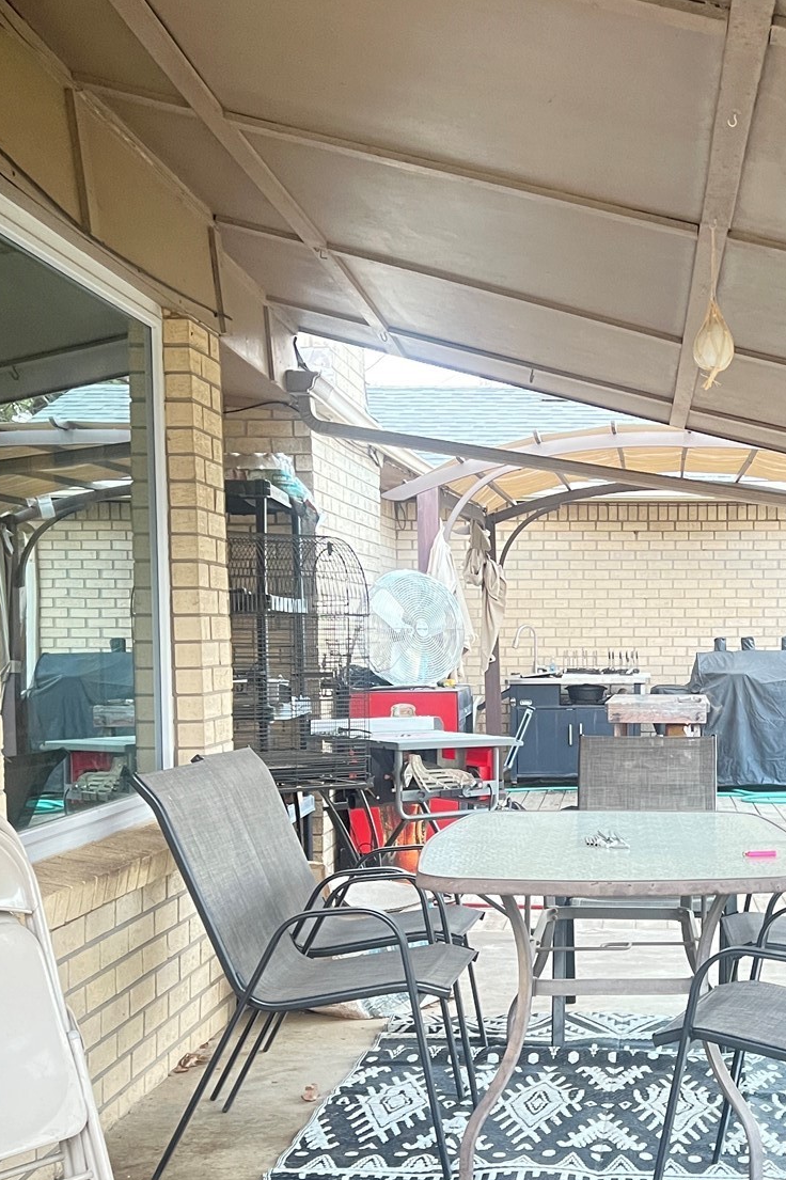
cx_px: 691
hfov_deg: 27.7
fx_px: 1540
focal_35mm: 47
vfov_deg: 41.7
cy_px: 713
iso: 400
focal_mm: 5.7
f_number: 1.5
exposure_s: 1/60
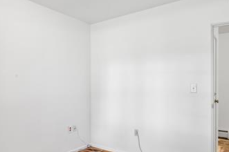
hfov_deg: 62.8
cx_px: 86
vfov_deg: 44.9
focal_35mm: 29
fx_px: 184
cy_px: 79
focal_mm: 15
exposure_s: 1.6
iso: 100
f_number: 11
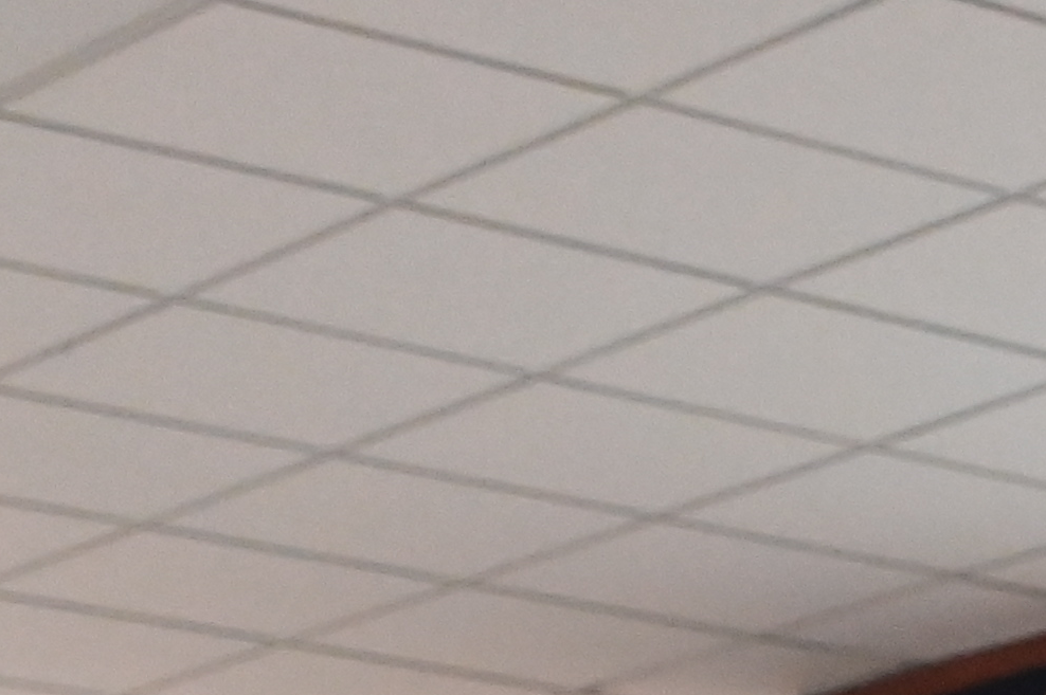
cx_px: 2057
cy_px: 1680
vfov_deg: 6.4
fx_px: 5953
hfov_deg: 9.4
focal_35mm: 205
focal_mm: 33.5
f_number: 4
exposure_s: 1/125
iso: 6400
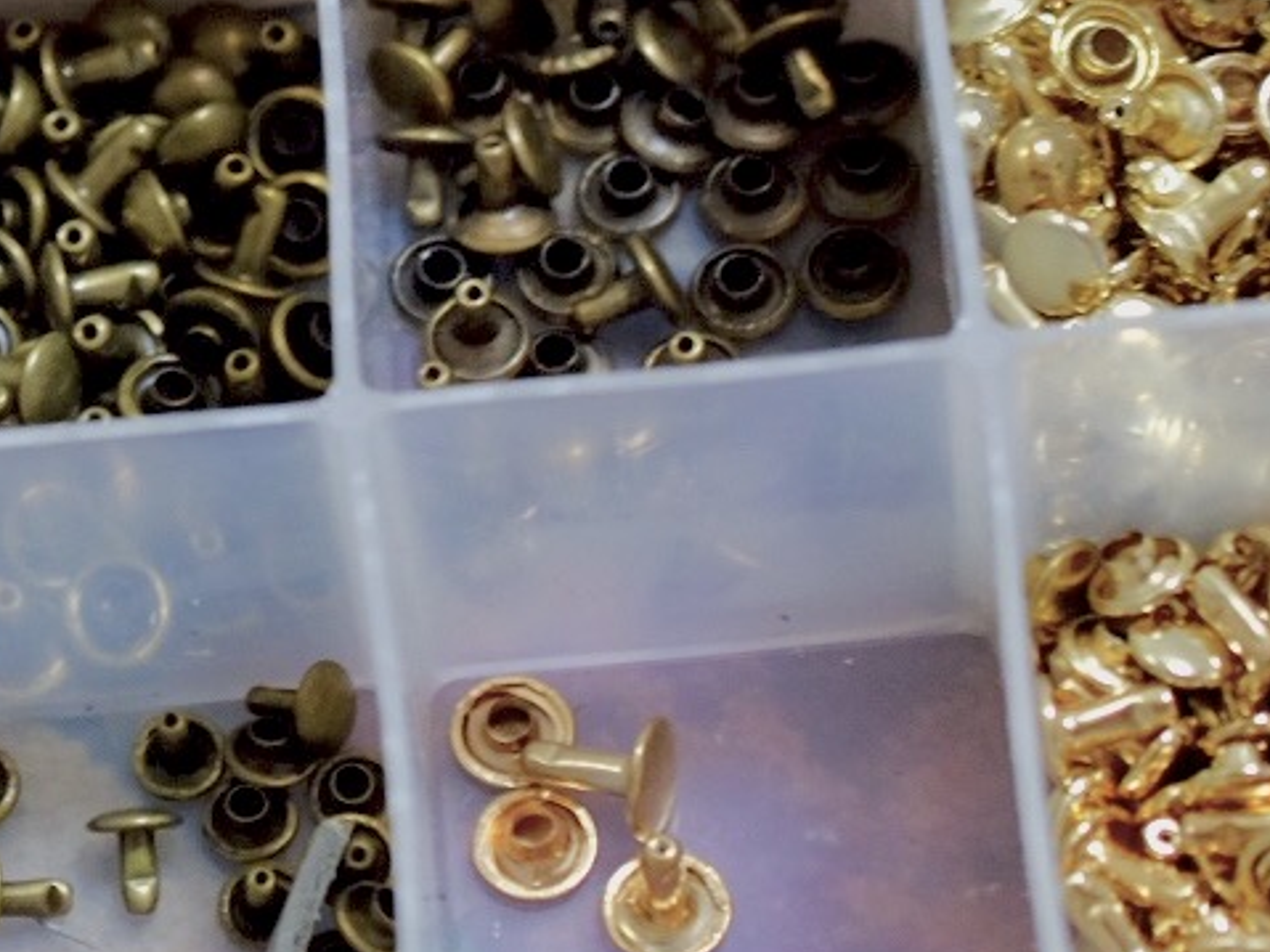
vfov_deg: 7.8
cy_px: -29
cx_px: -681
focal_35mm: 189
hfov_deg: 10.1
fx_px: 6932
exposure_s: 1/30
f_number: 2.8
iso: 800
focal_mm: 35
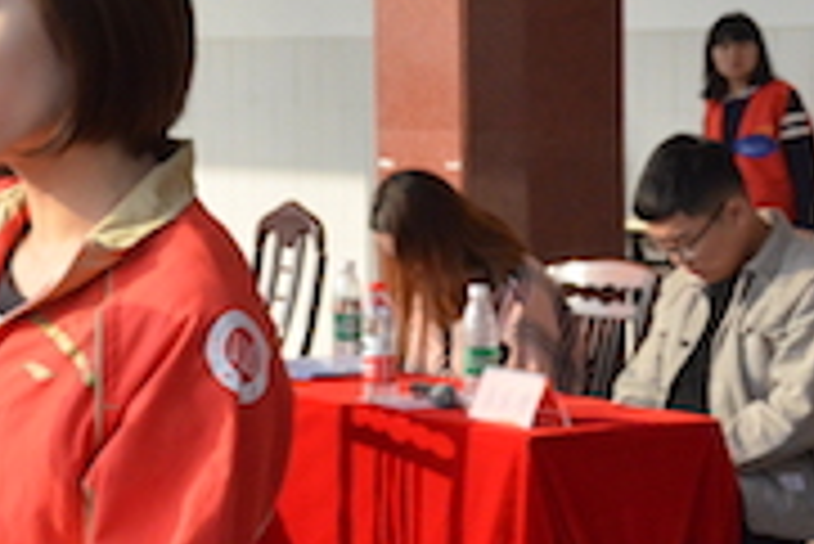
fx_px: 3553
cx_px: 148
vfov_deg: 8.8
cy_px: 209
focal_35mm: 157
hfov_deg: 13.0
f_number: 16
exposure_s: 1/1000
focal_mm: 38
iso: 3200
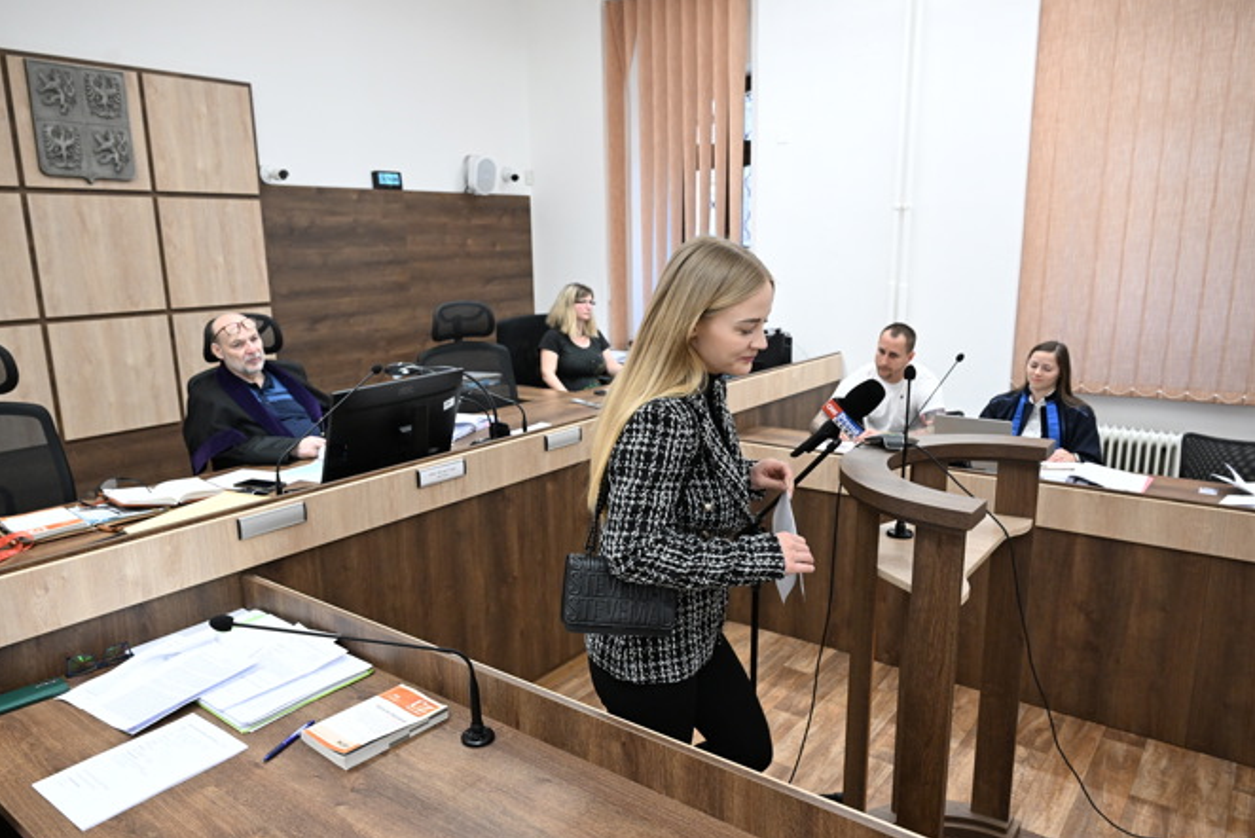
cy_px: 432
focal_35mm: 25
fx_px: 872
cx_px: 612
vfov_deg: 51.3
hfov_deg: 71.5
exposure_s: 1/320
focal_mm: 24
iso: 4000
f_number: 5
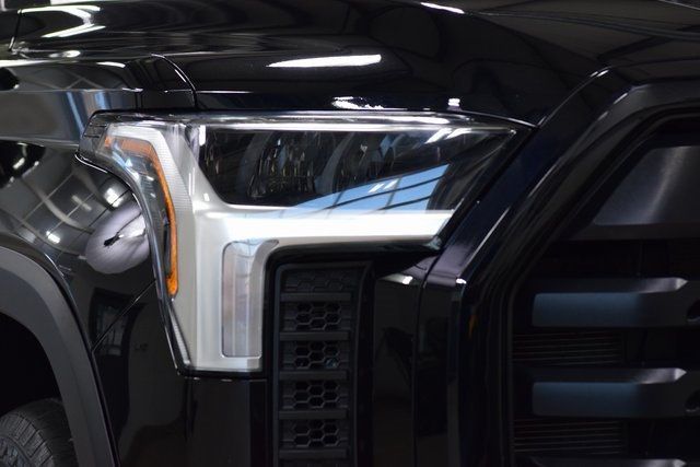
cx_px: 350
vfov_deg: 13.0
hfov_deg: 19.5
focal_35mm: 105
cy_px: 234
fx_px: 2042
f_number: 4.5
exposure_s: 1/125
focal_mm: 70
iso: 1600
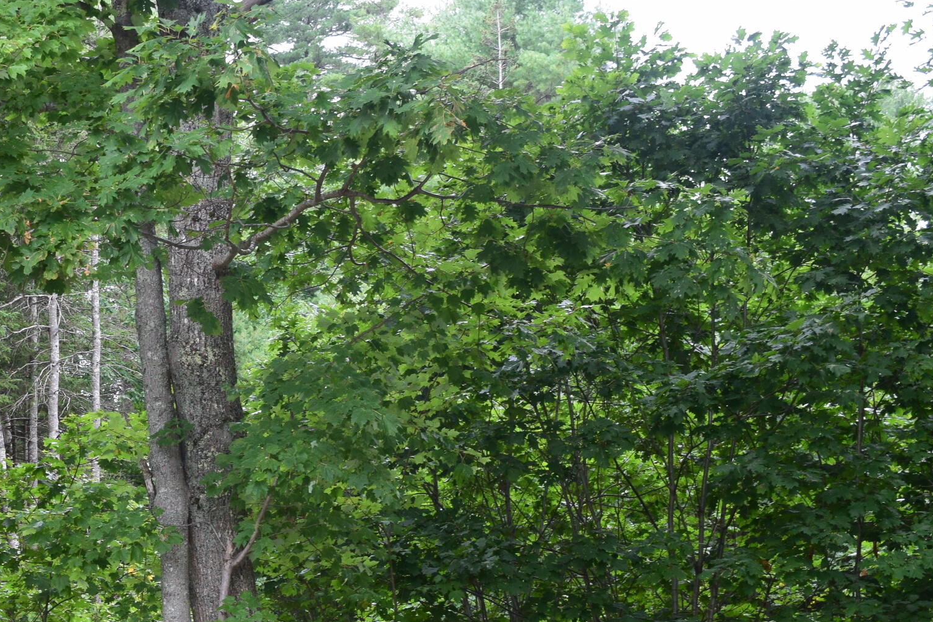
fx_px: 2306
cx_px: 157
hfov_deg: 22.5
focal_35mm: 89
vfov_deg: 15.3
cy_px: 495
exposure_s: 1/125
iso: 400
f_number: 9
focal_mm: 30
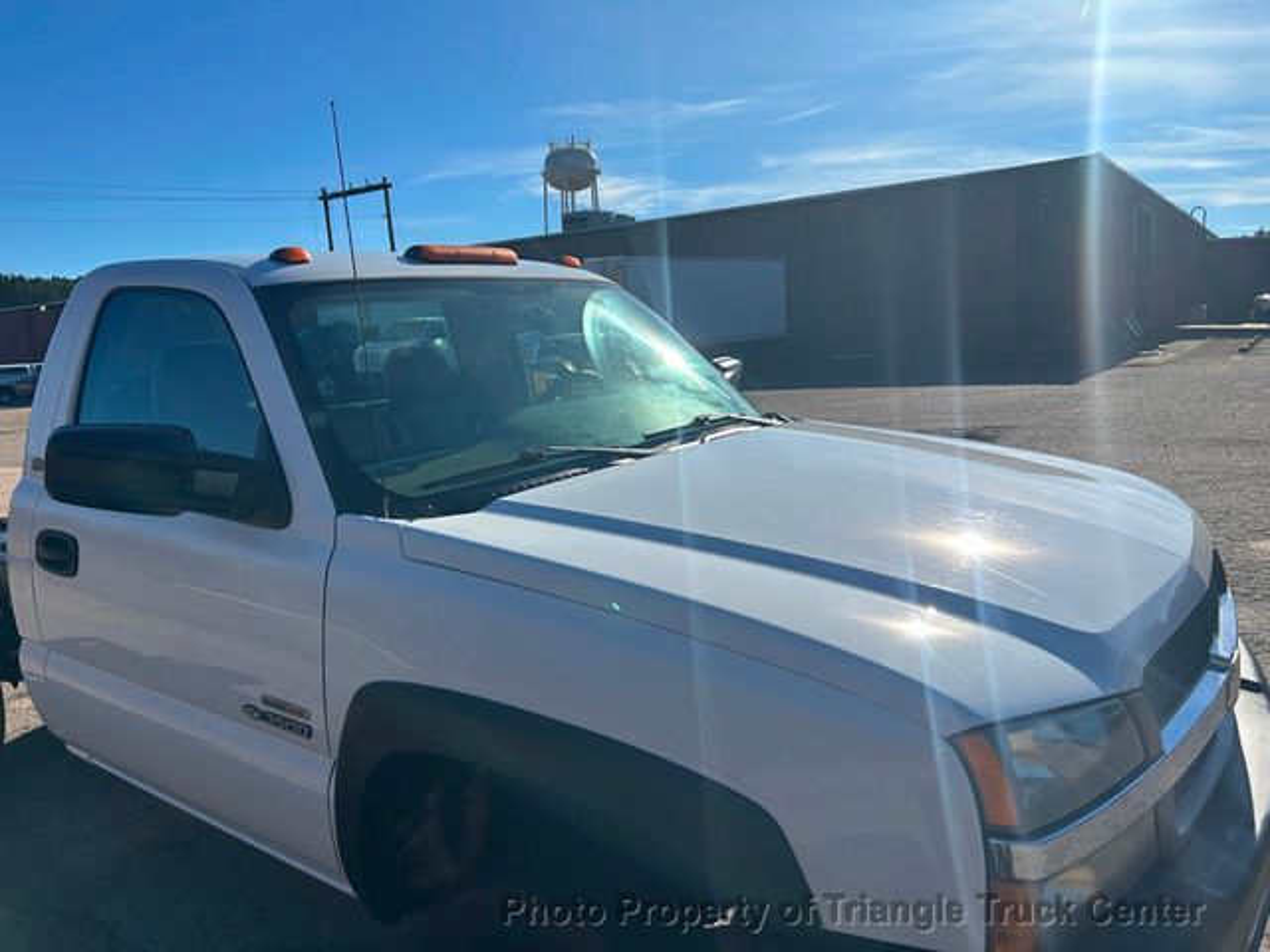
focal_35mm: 26
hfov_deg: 67.3
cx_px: 635
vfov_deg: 53.1
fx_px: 954
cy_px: 476
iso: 50
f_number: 1.5
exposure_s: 1/7463
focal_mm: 5.7
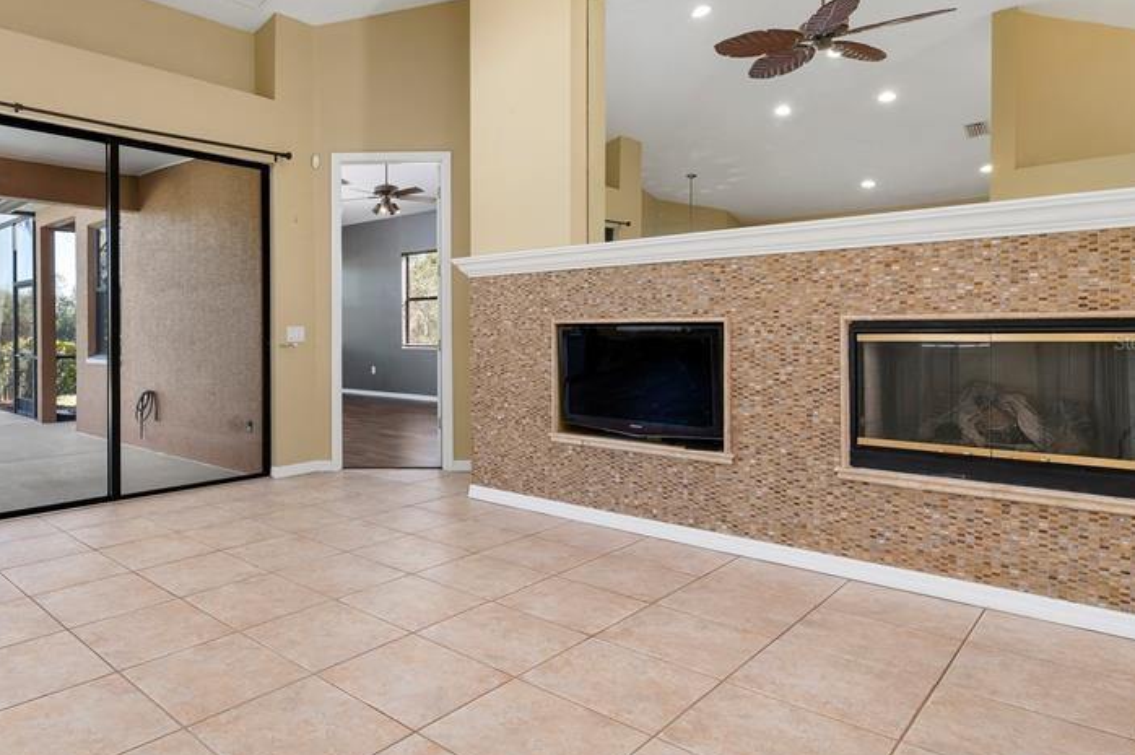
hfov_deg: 76.1
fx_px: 693
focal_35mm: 22
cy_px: 342
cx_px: 375
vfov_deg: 57.0
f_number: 8
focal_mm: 15
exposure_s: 1/15
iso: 400
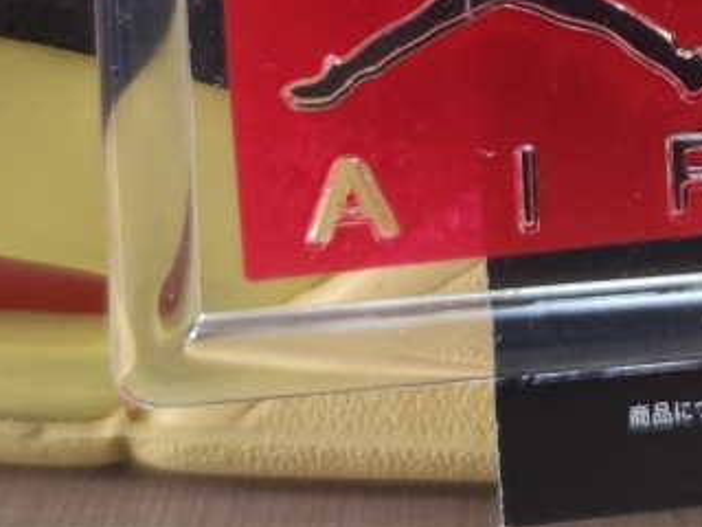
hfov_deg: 19.9
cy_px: -162
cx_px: 680
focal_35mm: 96
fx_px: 1947
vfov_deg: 14.7
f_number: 1.69
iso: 320
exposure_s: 1/56
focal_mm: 6.72
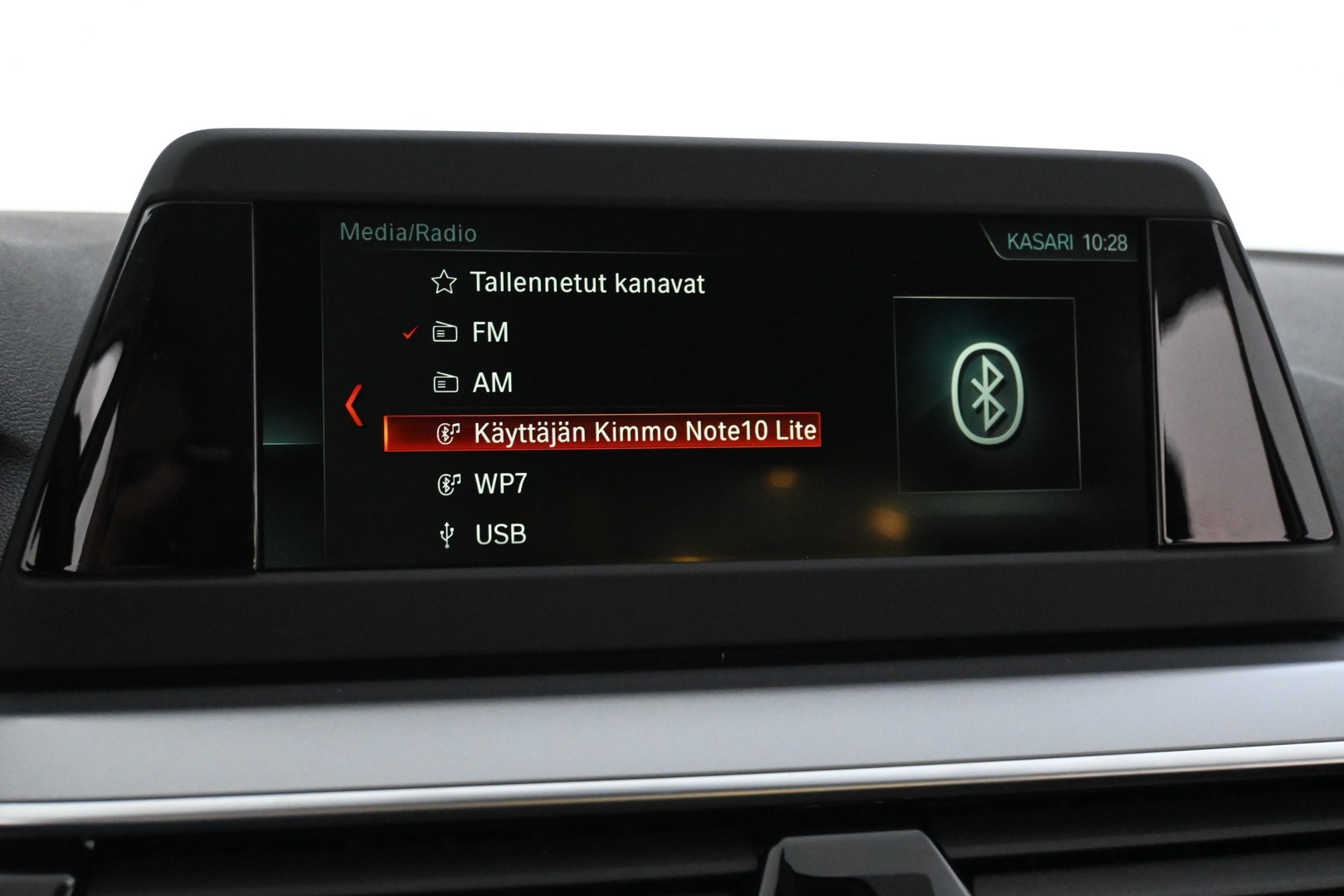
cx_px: 672
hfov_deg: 43.0
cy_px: 448
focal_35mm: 46
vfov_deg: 29.4
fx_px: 1708
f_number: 4.8
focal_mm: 30.5
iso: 6400
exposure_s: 1/50
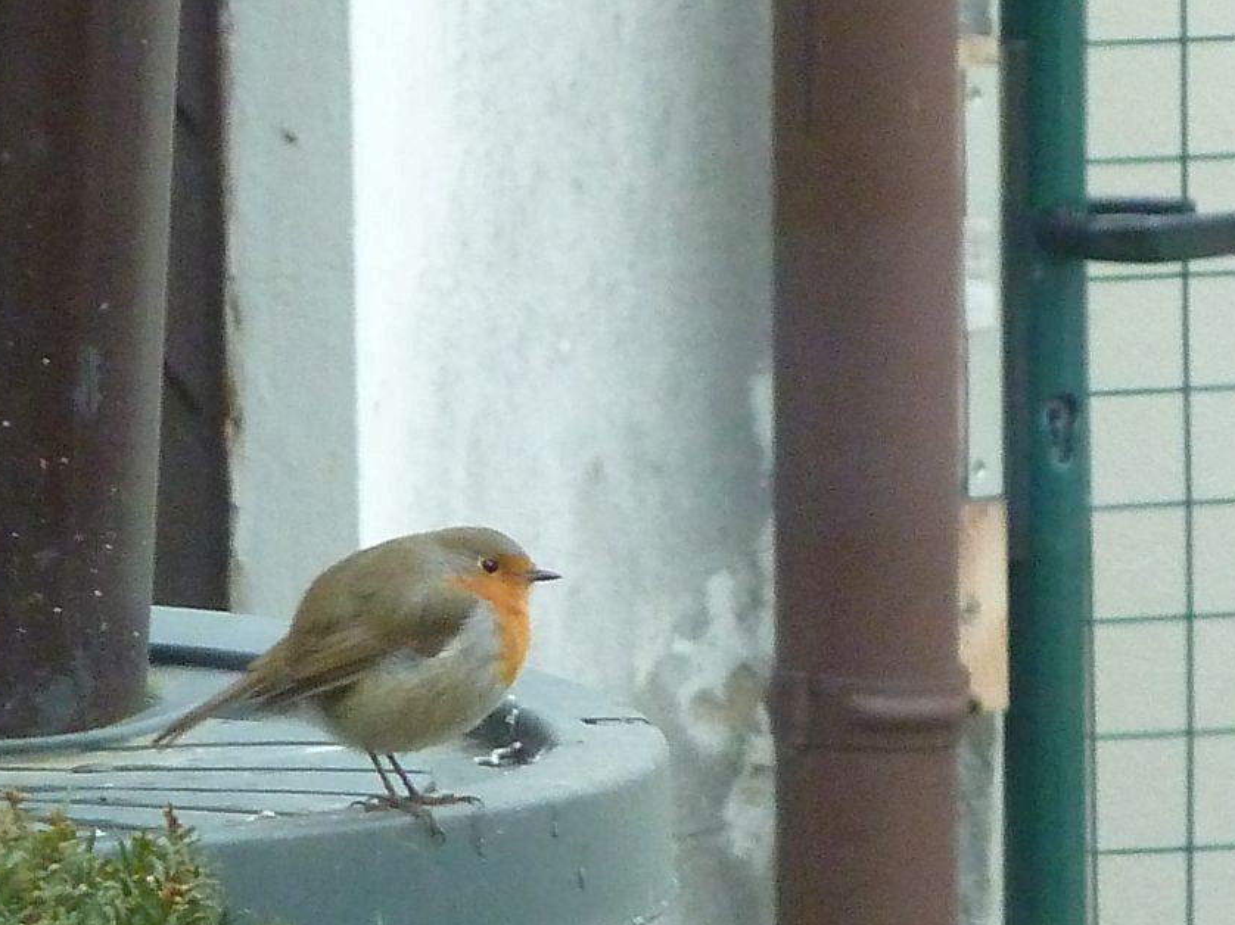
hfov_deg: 2.0
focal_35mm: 1017
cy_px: 670
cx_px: 491
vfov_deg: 1.5
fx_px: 36273
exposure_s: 1/40
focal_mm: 49.2
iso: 400
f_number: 4.9
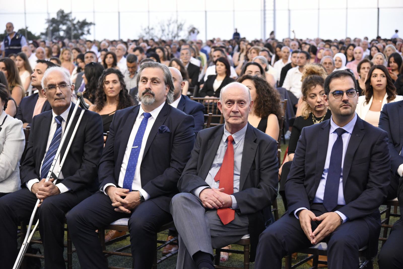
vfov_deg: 18.2
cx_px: 202
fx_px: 839
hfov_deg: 27.0
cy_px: 134
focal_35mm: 75
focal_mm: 75
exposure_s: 1/80
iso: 3200
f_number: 4.5
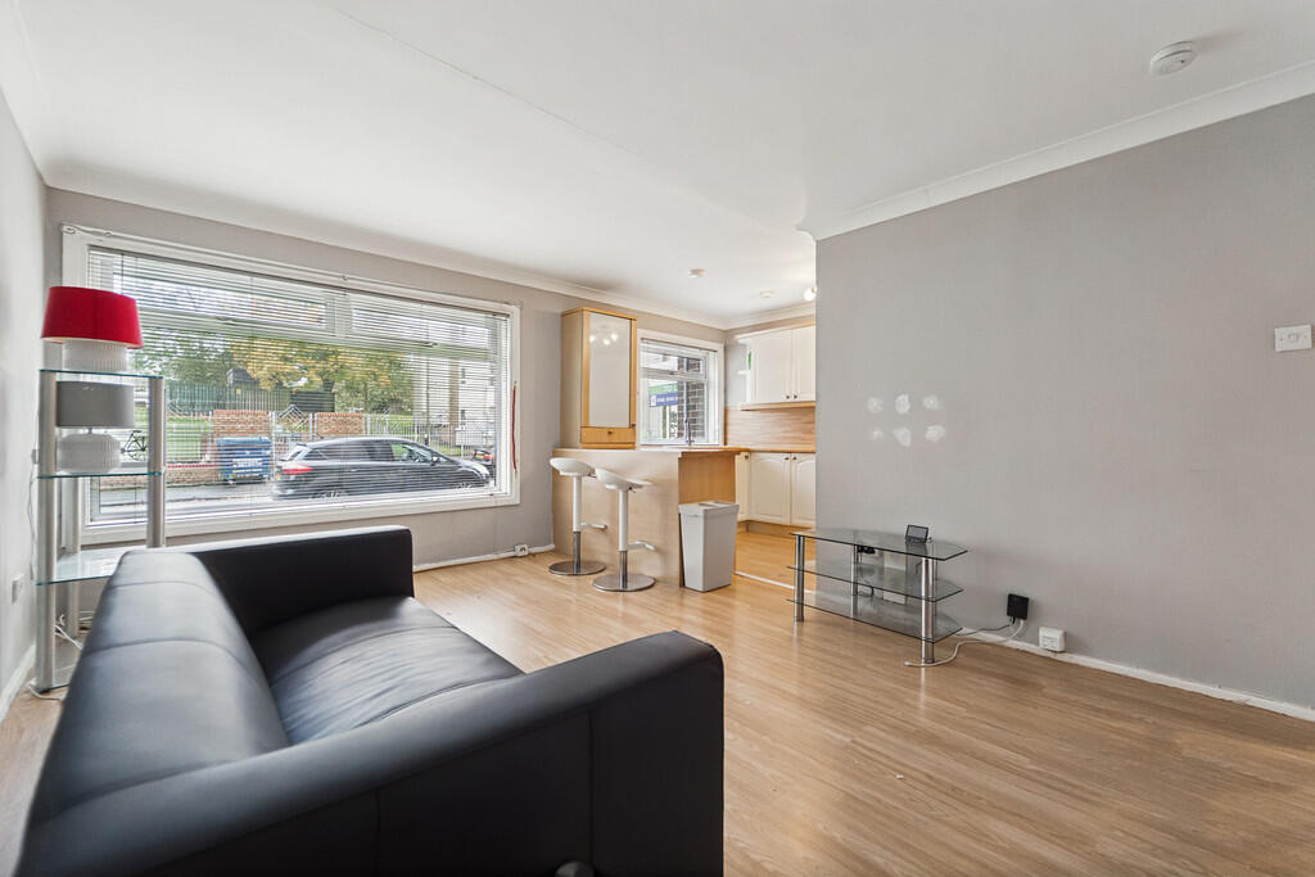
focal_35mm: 14
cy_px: 438
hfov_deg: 104.2
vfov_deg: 81.2
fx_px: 511
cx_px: 658
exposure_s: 1/100
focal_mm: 14
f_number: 3.5
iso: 800
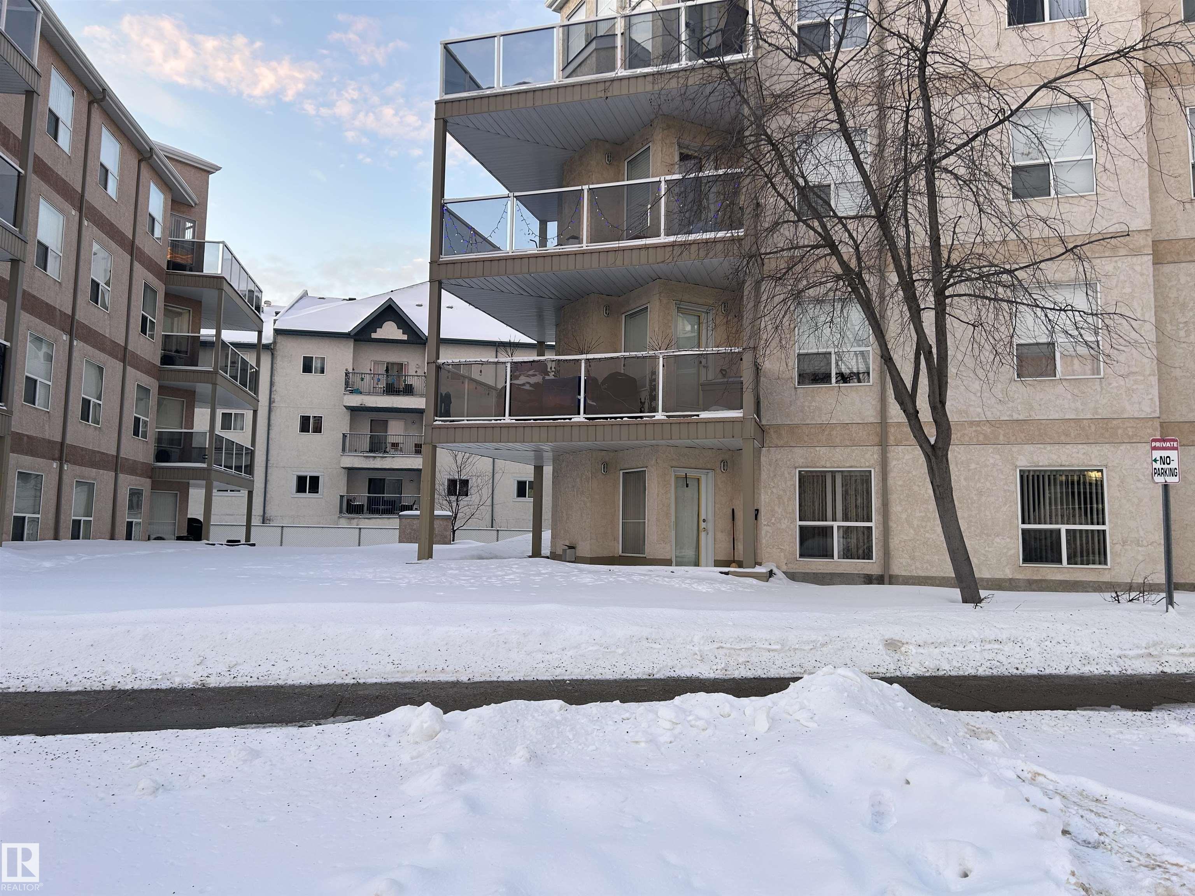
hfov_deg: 67.3
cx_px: 598
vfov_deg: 53.1
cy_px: 448
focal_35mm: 26
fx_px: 898
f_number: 1.5
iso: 32
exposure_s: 1/123
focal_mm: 5.7
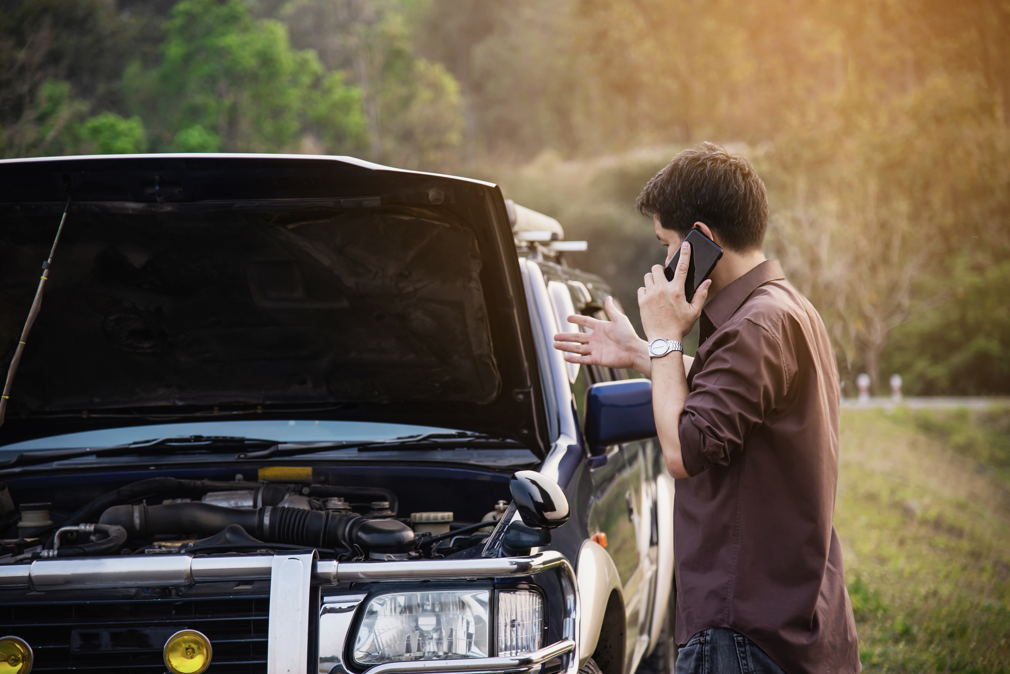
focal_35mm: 95
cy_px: 337
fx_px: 2666
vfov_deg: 14.4
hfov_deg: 21.5
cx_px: 505
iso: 200
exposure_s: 1/160
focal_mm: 95
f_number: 4
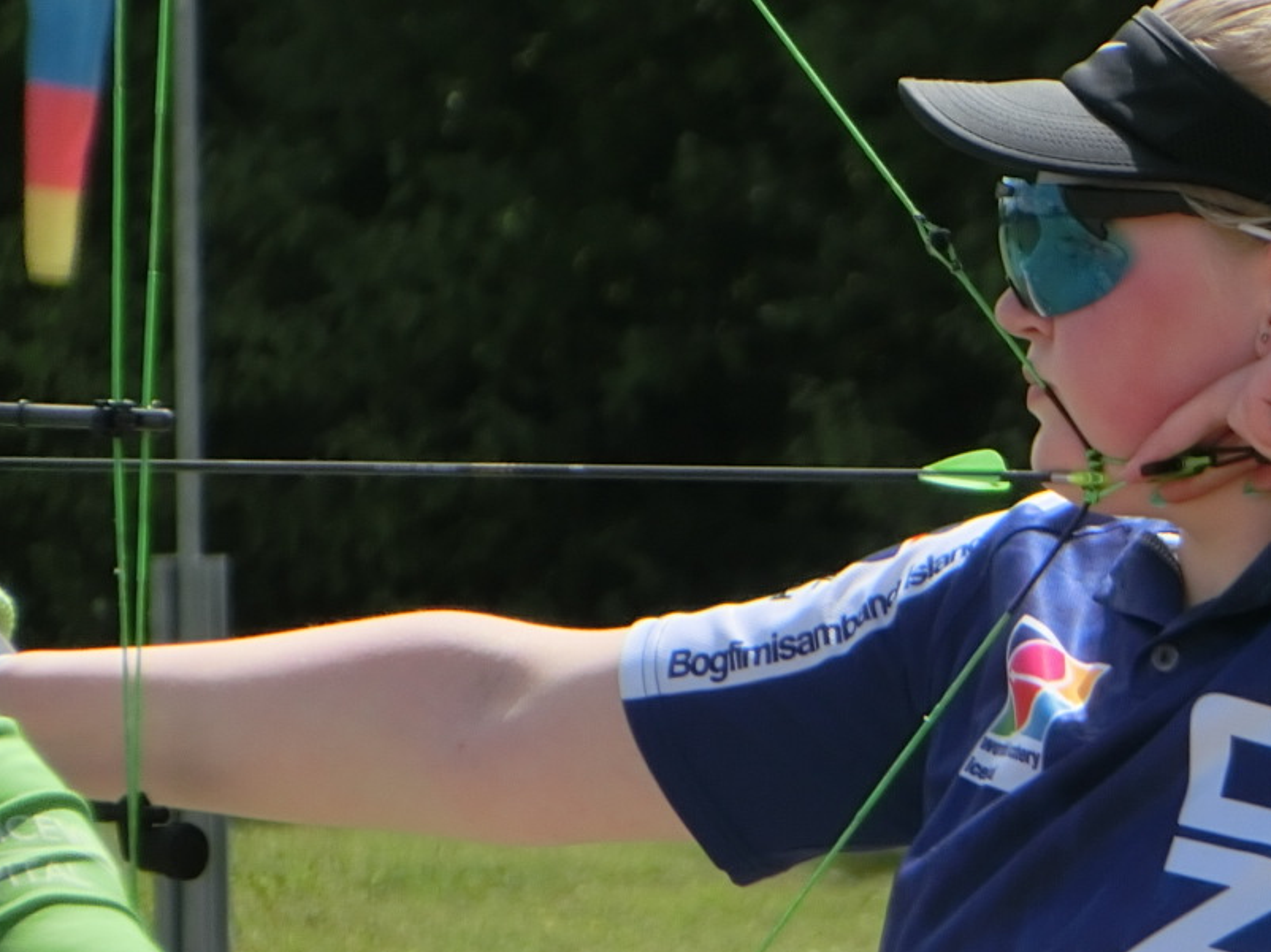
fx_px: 36853
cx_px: 1141
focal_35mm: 1004
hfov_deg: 2.0
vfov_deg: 1.5
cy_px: 456
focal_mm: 70.1
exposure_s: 1/1000
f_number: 5.7
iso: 80
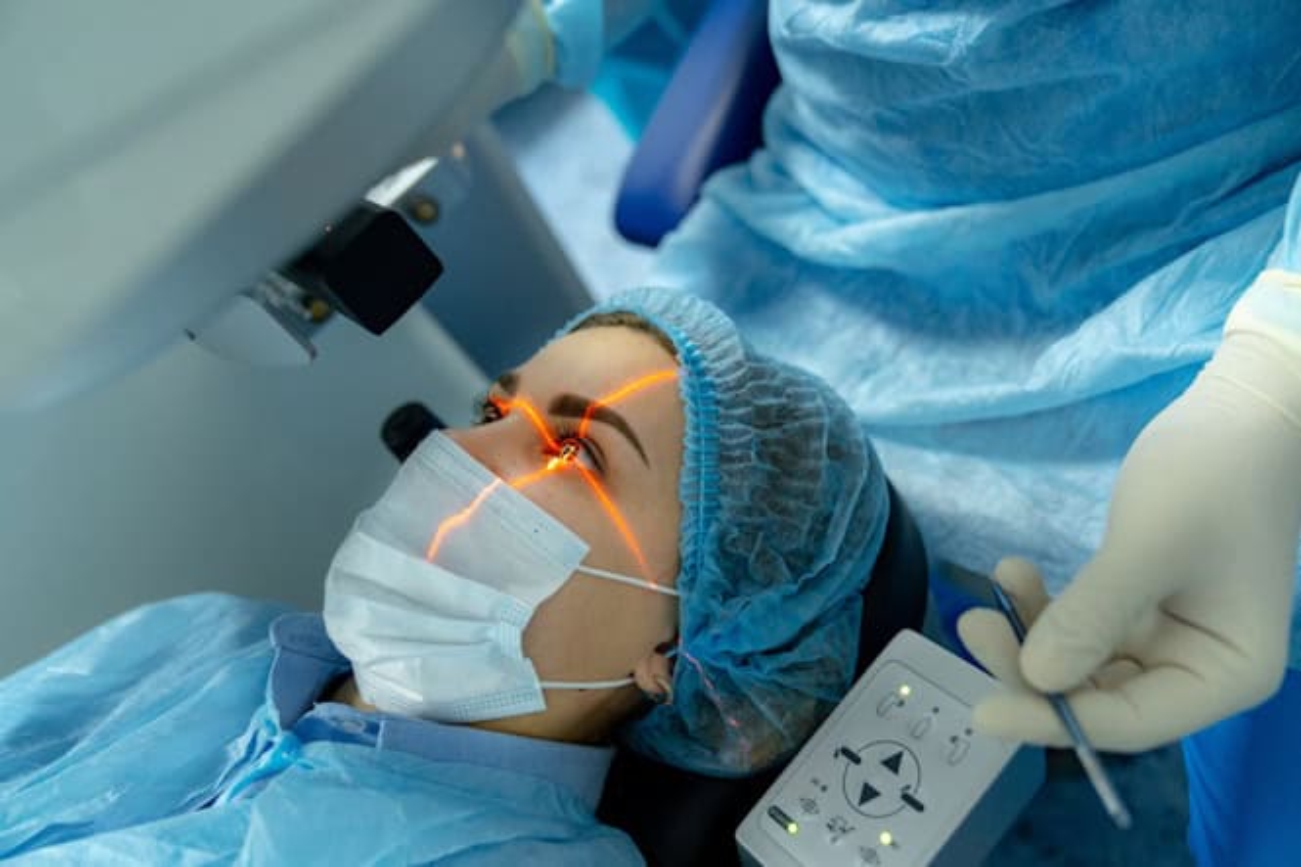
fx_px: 1156
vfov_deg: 41.1
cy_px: 434
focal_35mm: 32
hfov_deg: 58.7
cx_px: 650
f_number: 2.8
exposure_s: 1/125
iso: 1600
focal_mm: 32
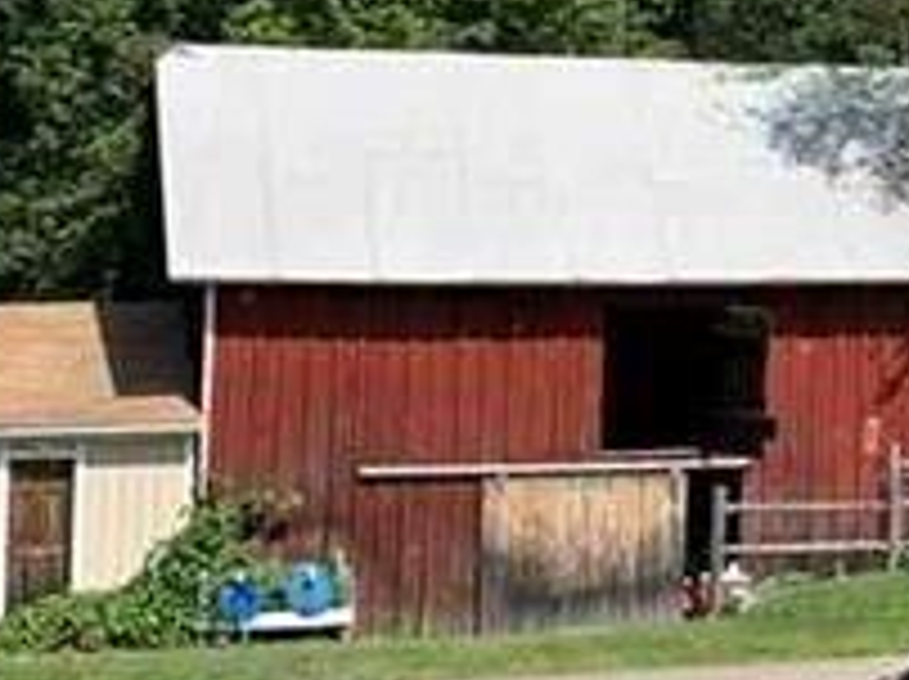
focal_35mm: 132
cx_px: 1660
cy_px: -72
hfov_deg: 13.4
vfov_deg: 11.1
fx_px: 3462
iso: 25
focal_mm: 4.25
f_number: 1.8
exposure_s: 1/1490
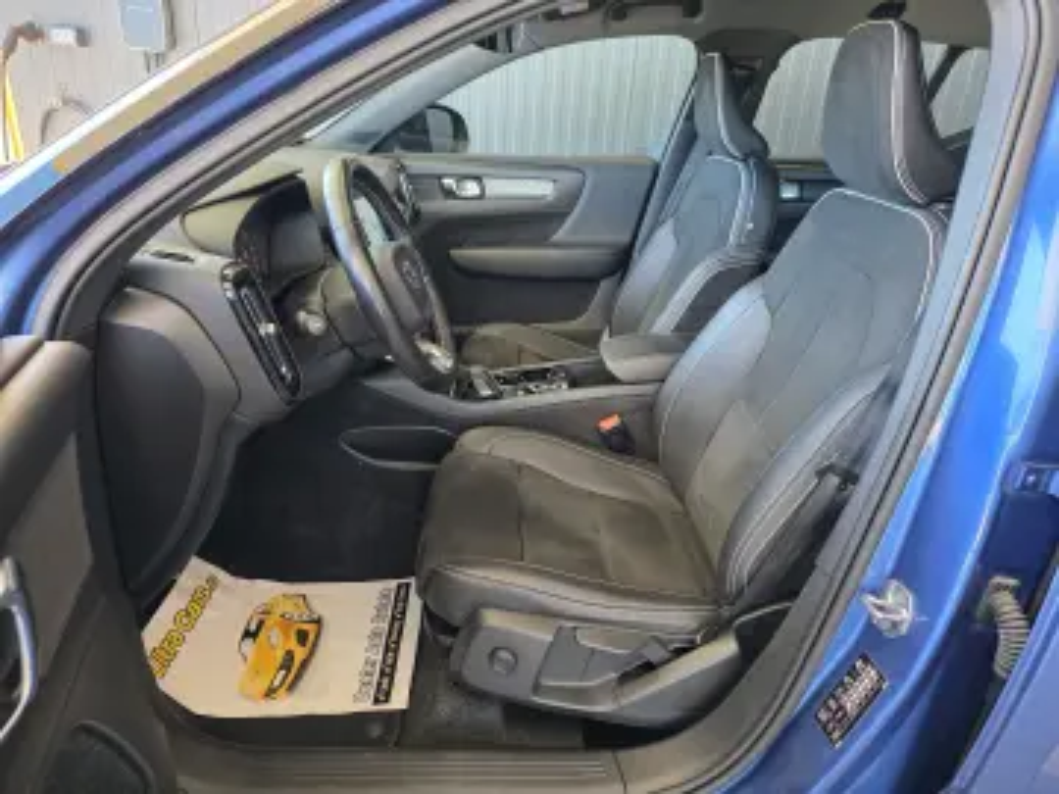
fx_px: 704
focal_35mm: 23
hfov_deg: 73.9
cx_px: 530
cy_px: 397
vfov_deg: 58.9
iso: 160
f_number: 1.7
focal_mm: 6.25
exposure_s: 1/100
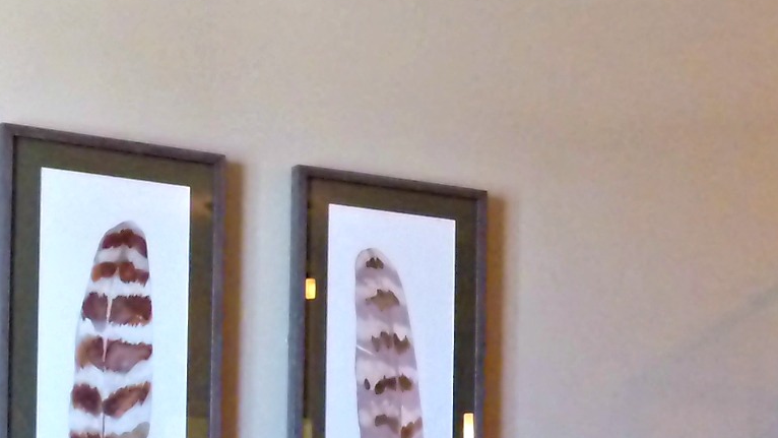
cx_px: 694
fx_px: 1836
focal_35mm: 89
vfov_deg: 13.1
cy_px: 591
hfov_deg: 23.3
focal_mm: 3.61
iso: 733
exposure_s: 1/12.5
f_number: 2.8
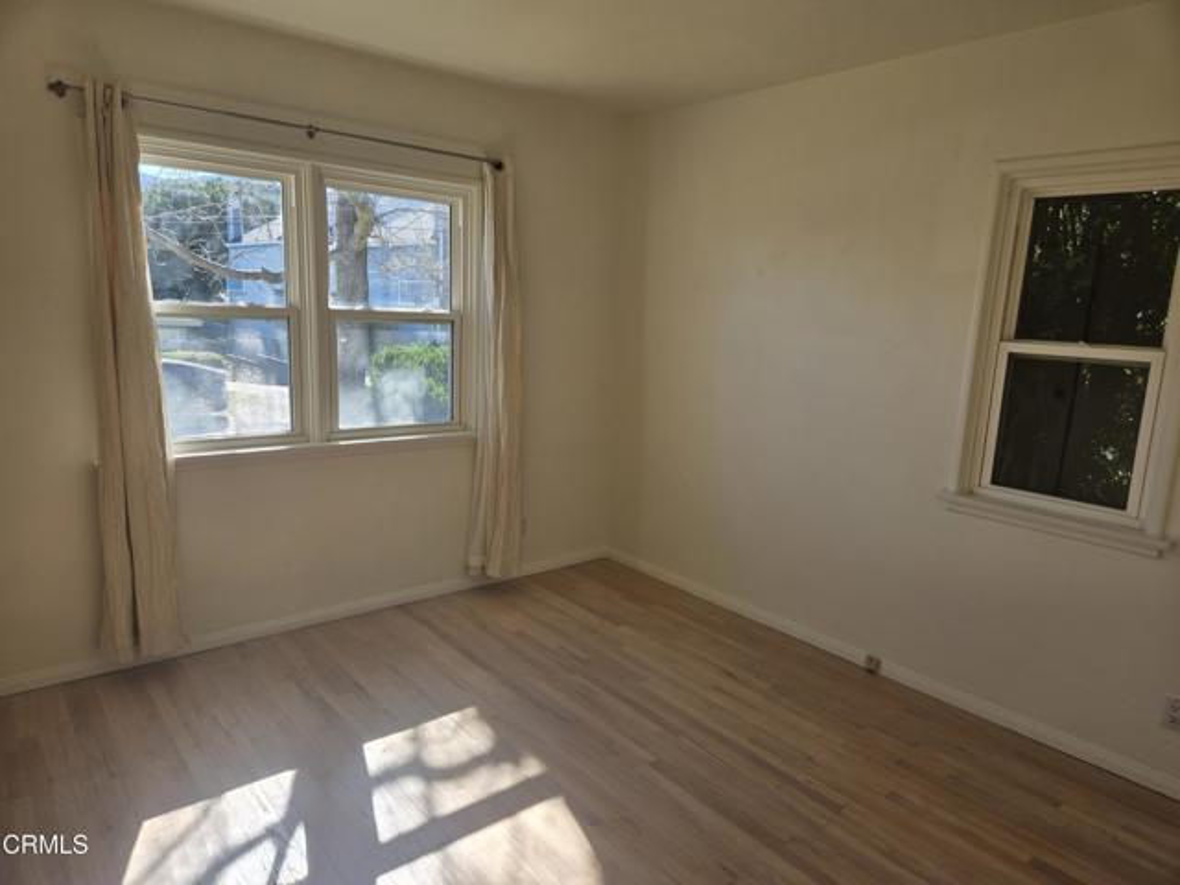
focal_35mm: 23
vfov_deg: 58.9
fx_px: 784
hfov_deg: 73.9
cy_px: 442
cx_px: 590
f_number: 1.8
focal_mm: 5.4
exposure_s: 1/378
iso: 25
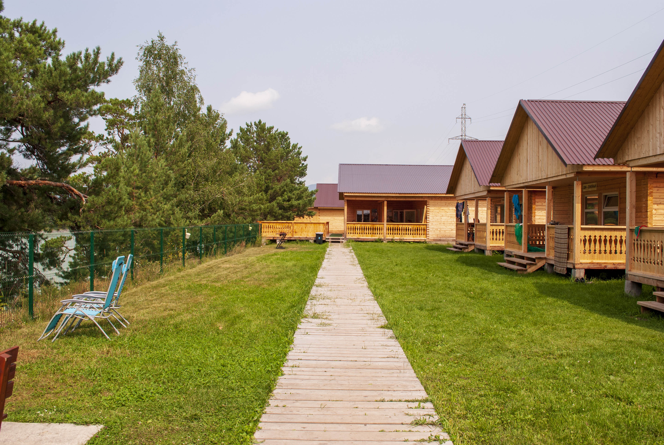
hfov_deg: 57.2
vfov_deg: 40.1
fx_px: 609
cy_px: 222
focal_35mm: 33
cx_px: 332
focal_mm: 22
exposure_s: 1/250
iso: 140
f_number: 10
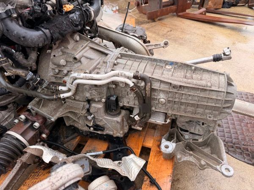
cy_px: 95
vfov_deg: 56.8
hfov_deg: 71.6
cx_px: 127
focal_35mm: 24
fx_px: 176
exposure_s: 1/161
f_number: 1.78
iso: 64
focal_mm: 6.76
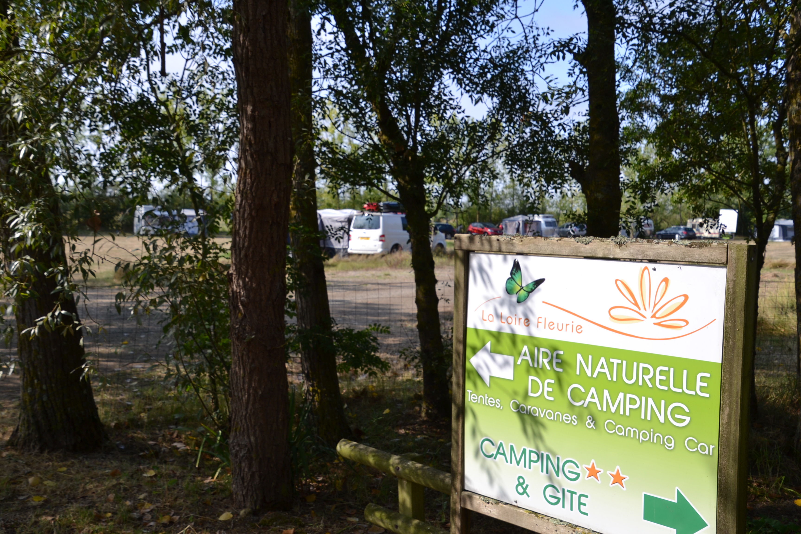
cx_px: 400
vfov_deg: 34.2
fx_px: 868
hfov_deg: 49.6
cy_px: 267
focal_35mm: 39
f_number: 7.1
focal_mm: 26
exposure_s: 1/200
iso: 100
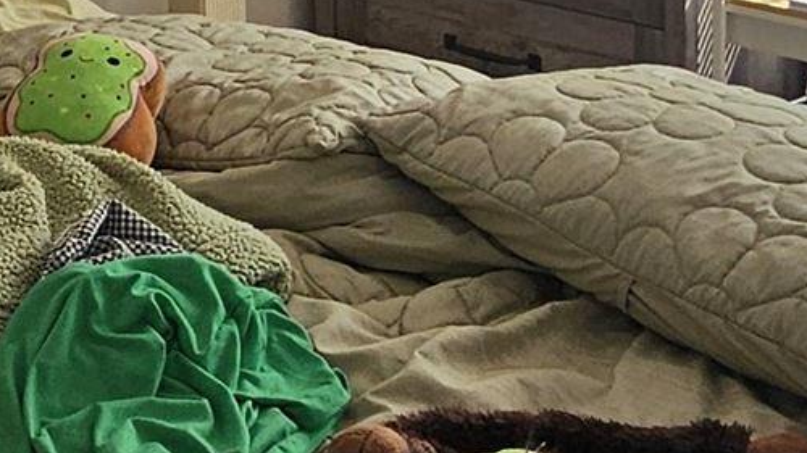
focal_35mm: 87
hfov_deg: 23.7
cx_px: 48
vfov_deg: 12.9
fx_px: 1861
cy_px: -293
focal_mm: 2.2
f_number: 2.2
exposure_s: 1/252
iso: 50
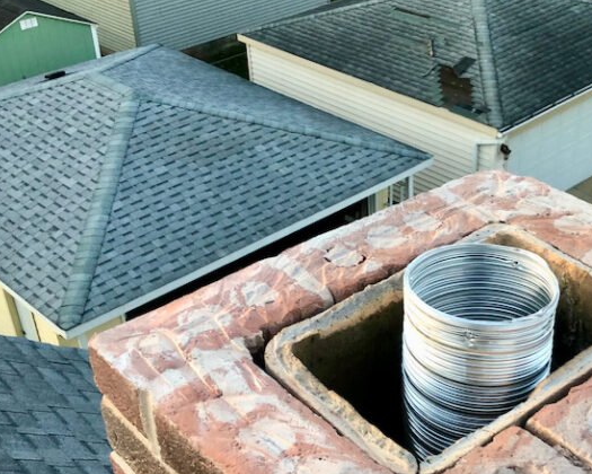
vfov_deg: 29.5
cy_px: 321
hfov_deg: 36.5
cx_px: 365
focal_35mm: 51
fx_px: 894
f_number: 1.8
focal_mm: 4
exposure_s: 1/30
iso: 25
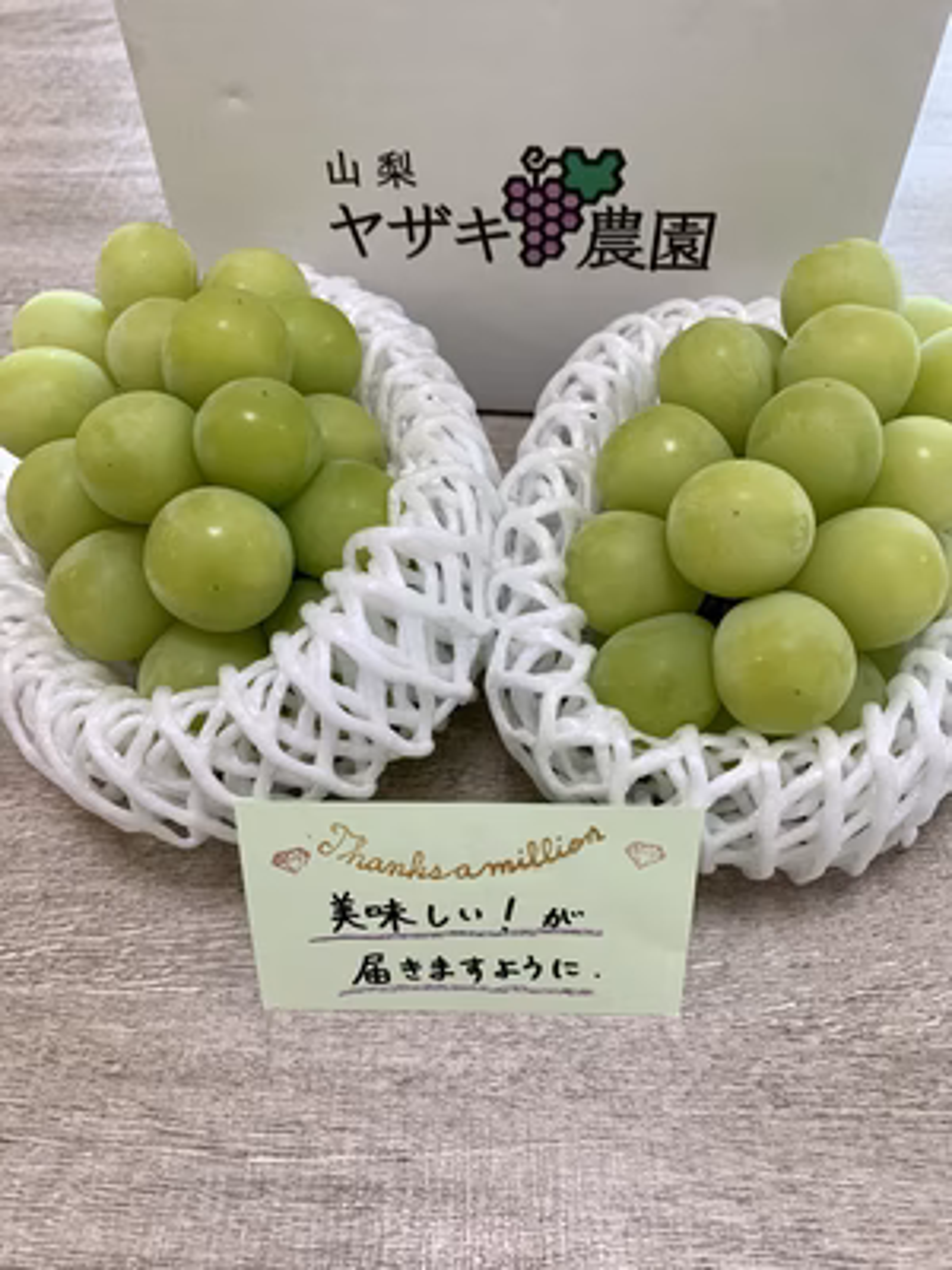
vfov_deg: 67.3
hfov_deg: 53.1
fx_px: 953
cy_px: 635
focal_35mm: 26
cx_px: 476
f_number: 1.8
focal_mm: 4.25
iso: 50
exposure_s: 1/100
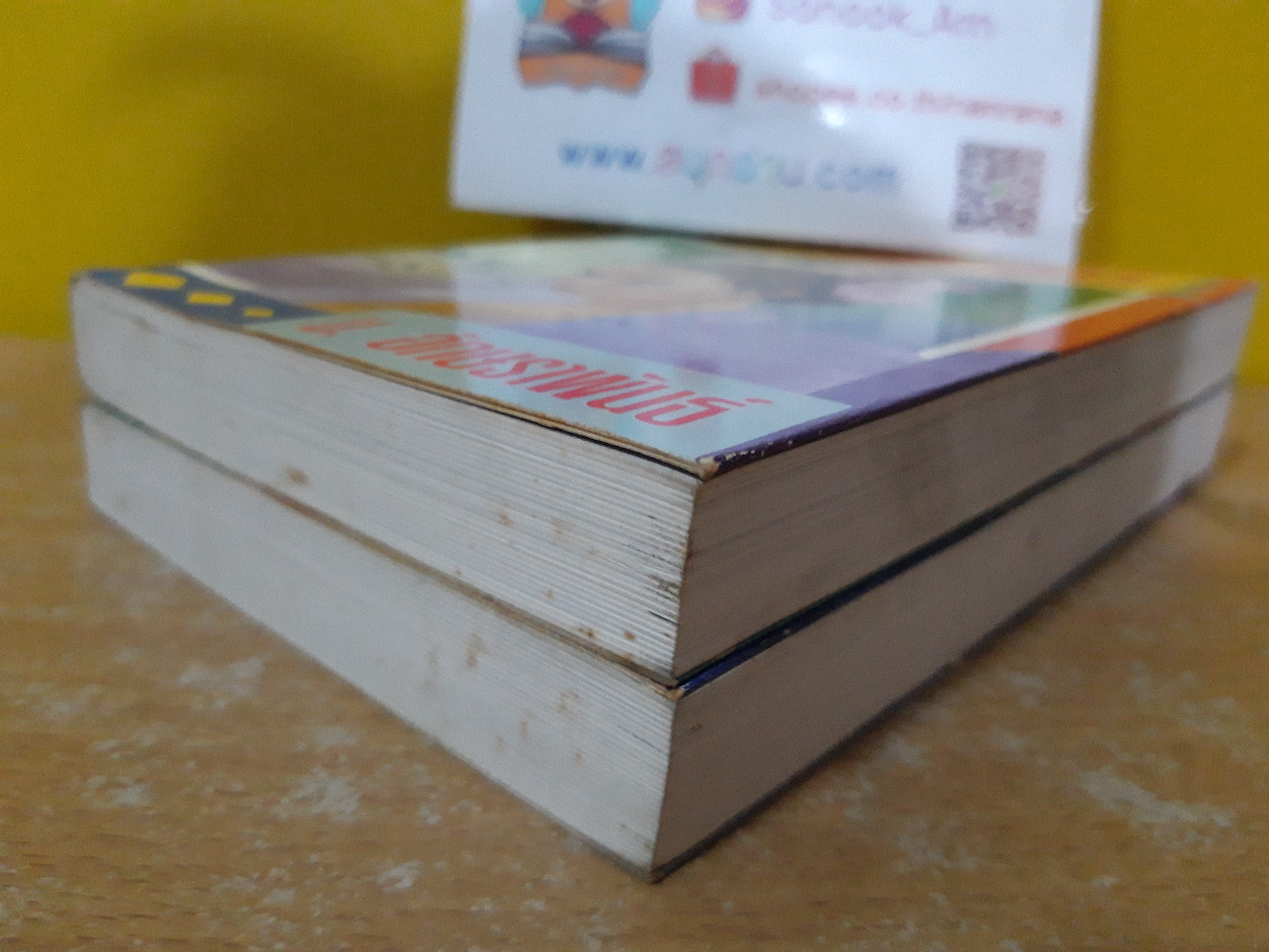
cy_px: 476
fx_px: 953
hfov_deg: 67.3
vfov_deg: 53.1
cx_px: 634
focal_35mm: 26
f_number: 1.7
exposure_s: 1/25
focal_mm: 3.93
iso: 500
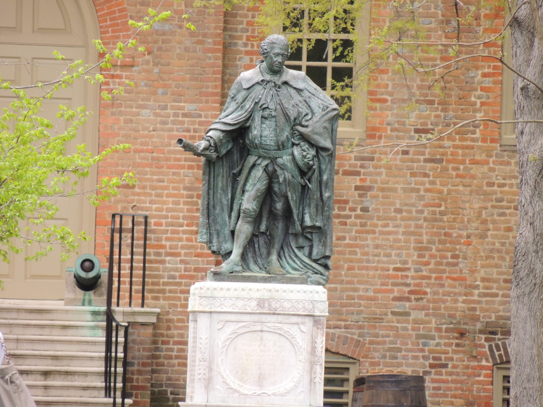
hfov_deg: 2.0
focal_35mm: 1000
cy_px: 204
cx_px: 272
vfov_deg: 1.5
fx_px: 15686
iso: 400
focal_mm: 180
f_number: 5.9
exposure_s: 1/250
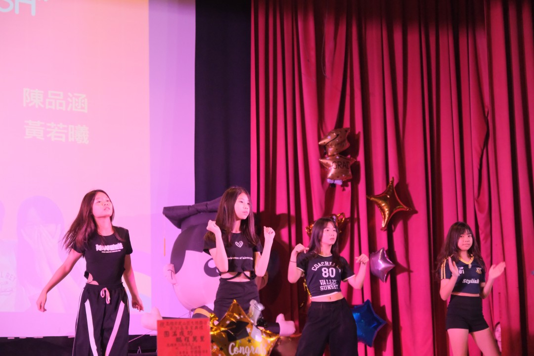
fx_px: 1231
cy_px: 178
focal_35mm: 83
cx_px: 267
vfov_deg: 16.5
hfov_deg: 24.5
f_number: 2.8
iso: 6400
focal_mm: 55
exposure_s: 1/125
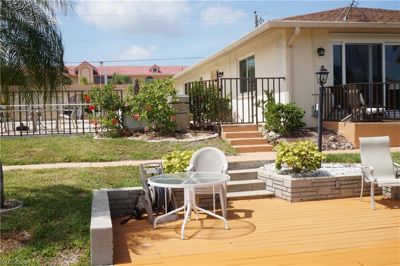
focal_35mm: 38
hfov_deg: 51.3
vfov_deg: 35.4
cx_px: 200
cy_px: 133
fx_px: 416
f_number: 14
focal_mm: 25
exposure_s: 1/100
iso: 100
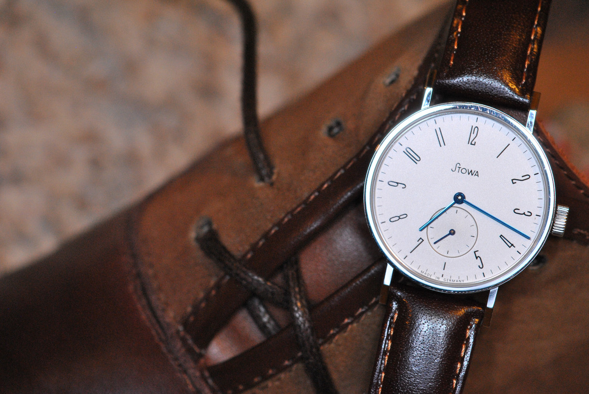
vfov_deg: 10.8
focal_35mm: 128
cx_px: 294
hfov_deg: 16.1
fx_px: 2089
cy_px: 197
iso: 800
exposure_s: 1/30
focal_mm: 85
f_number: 5.6
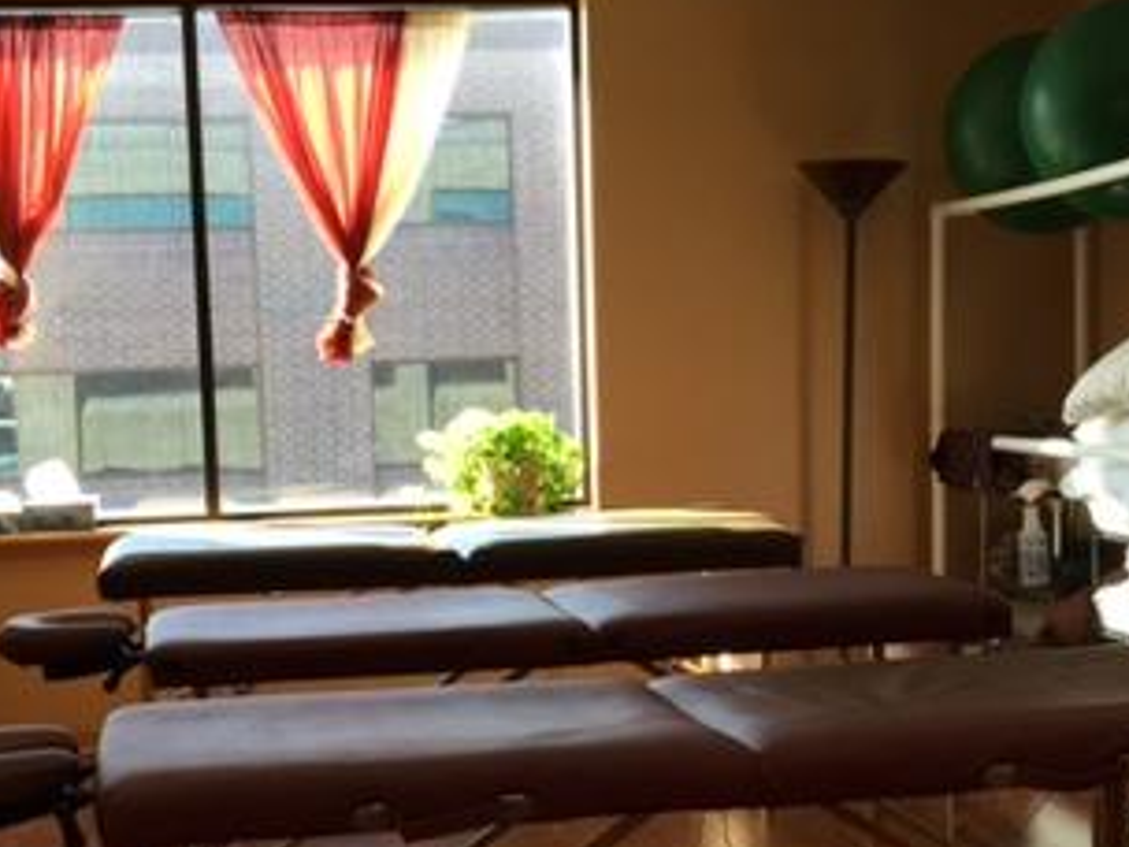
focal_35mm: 61
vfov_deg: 23.8
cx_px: 494
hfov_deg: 31.6
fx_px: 1990
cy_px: 606
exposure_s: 1/30
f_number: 2.2
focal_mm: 4.15
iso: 40
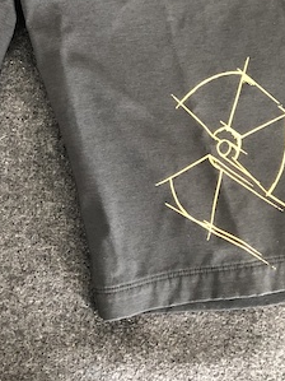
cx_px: -11
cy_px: -4
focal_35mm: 75
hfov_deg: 19.0
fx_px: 824
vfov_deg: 24.7
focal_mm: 3.99
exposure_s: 1/11
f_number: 1.8
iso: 100
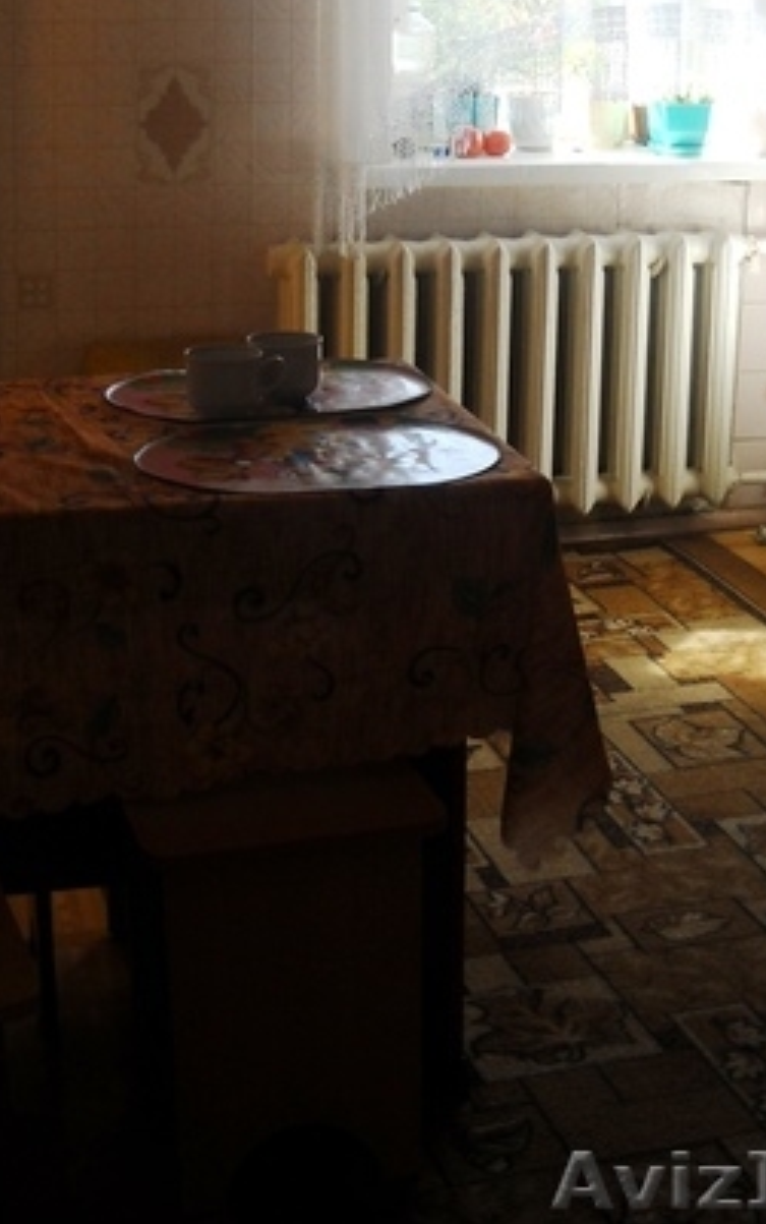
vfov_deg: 31.0
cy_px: 314
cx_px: 421
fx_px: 2169
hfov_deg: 20.0
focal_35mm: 65
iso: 64
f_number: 3.1
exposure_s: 1/67
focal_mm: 6.72
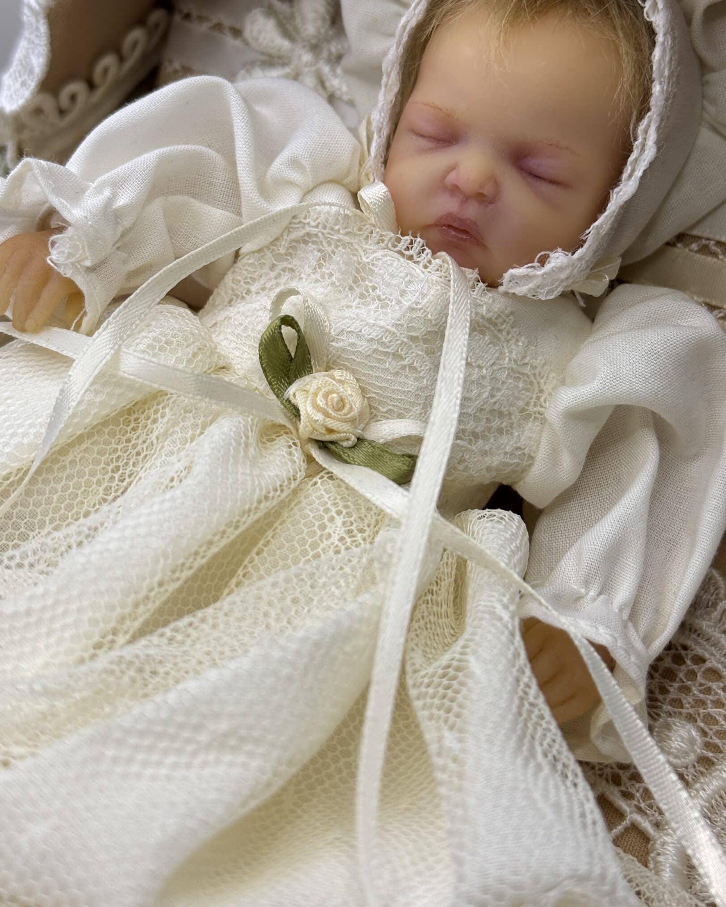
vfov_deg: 31.9
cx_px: 365
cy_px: 379
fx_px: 1585
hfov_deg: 25.8
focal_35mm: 59
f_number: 1.78
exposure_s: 1/470
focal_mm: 6.76
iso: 64
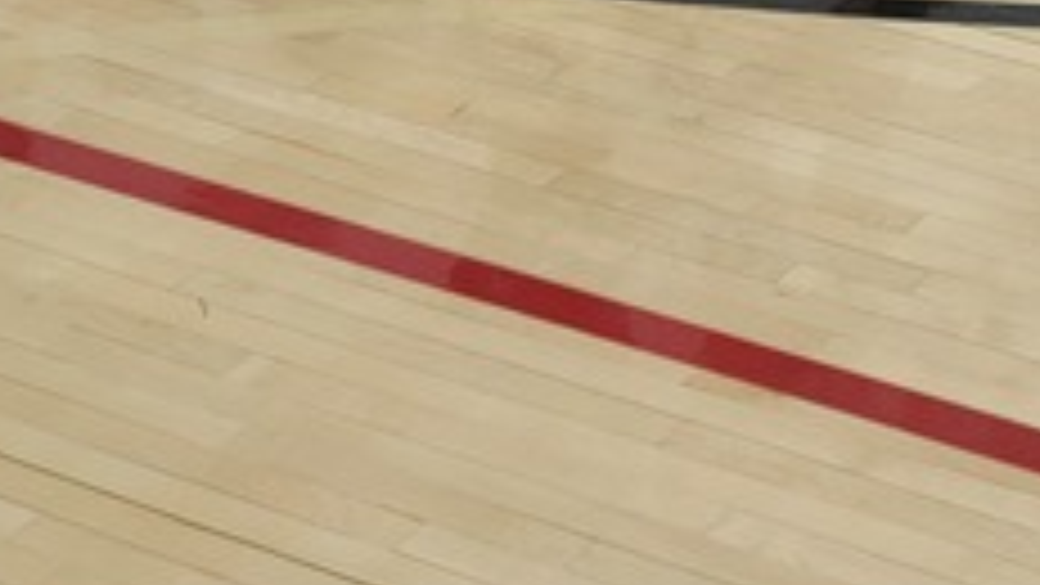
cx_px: 1571
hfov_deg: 16.7
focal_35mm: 116
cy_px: -932
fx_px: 3199
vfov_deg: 9.1
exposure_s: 1/120
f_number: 1.8
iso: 125
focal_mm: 6.7
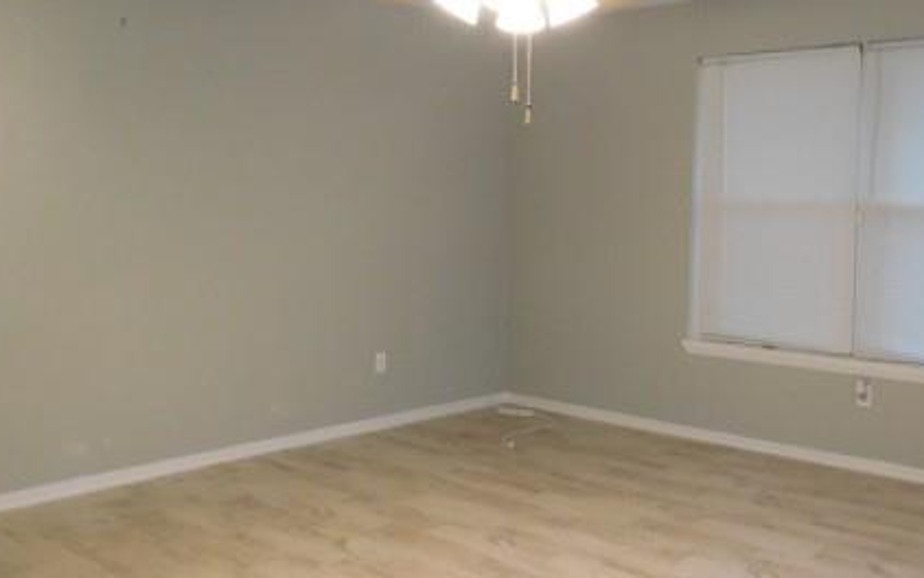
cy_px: 298
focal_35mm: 37
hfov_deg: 52.3
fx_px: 932
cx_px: 569
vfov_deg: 34.5
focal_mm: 4
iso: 360
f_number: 3
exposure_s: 1/30
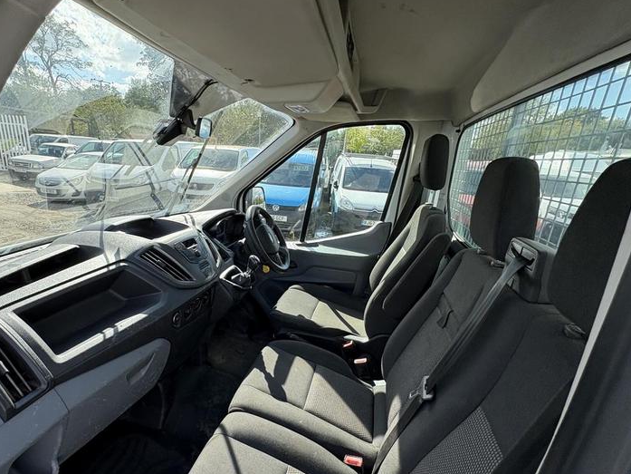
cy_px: 265
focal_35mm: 18
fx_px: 328
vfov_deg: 71.4
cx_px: 270
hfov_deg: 87.2
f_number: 2.2
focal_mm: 2.22
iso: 64
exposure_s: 1/425
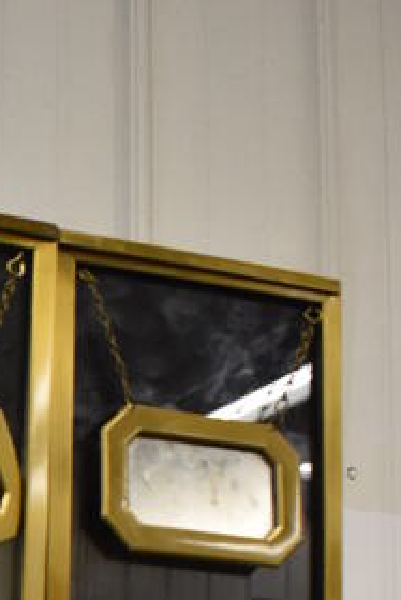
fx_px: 1468
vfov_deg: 21.2
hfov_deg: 14.2
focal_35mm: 88
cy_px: 753
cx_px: -251
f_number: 3.5
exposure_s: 1/160
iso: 800
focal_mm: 18
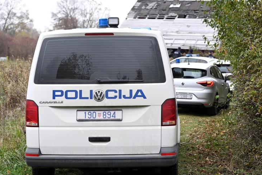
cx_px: 133
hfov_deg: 31.4
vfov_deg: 21.2
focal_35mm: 64
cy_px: 90
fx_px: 466
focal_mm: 62
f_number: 4
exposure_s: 1/400
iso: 800
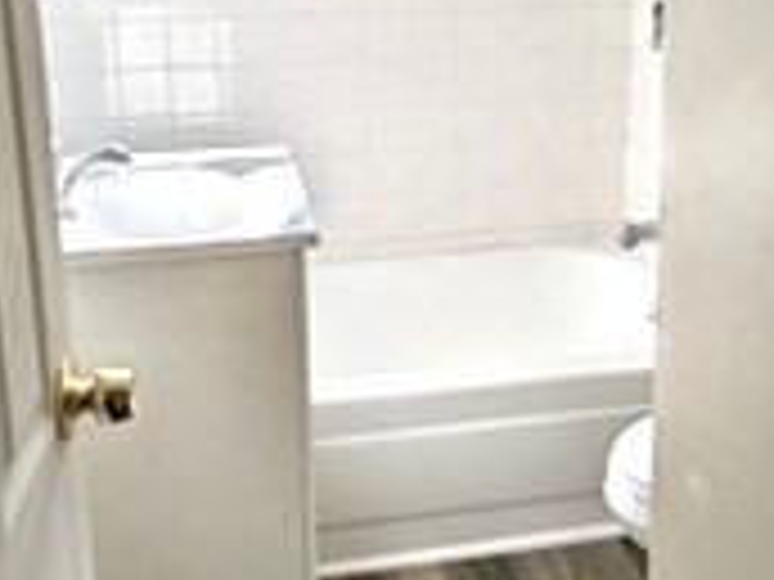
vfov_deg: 25.8
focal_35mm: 56
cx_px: 488
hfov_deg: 34.2
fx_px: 1252
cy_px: 153
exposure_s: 1/864
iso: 45
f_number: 1.85
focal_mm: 6.81
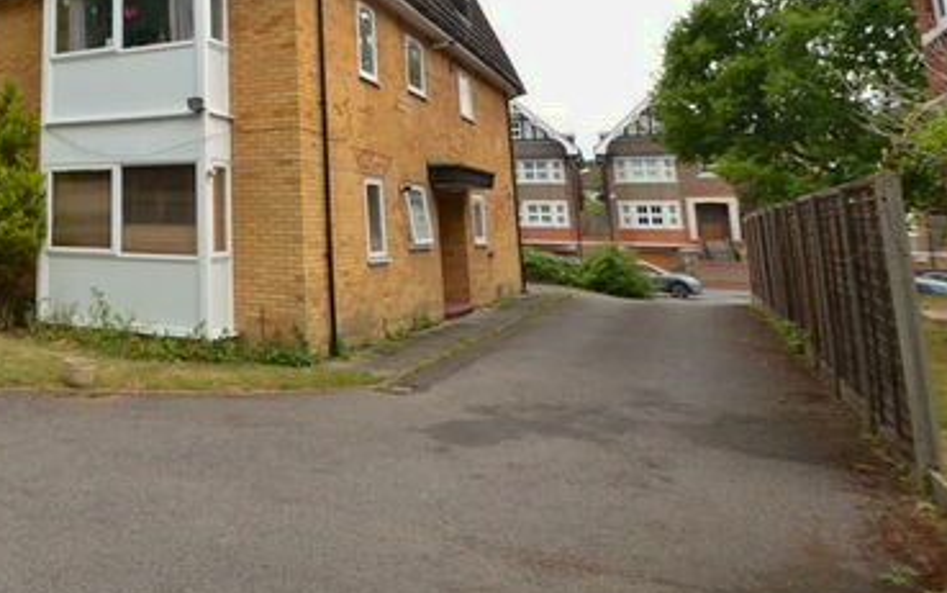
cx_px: 85
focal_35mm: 29
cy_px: 76
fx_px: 749
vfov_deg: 40.4
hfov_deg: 55.5
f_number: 5
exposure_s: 1/200
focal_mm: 10
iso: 100
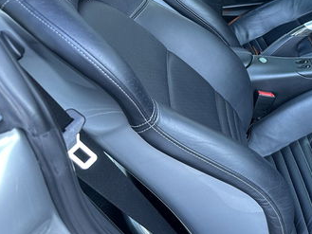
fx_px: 505
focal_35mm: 56
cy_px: 79
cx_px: 361
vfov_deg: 26.0
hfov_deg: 30.0
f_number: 1.78
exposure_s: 1/60
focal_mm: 6.86
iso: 160
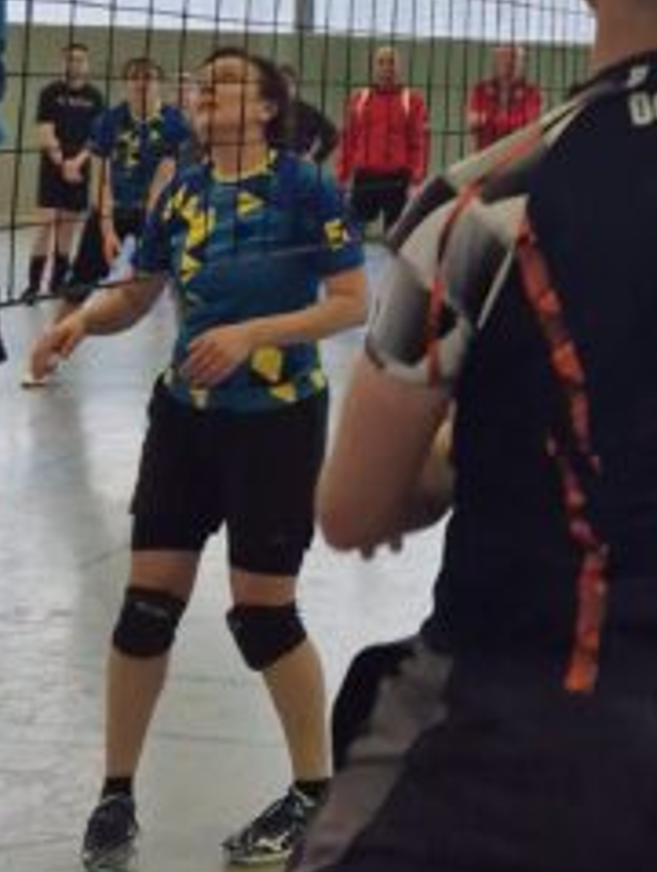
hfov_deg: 17.5
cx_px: 715
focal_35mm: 82
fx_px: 2070
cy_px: 86
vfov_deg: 23.2
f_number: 1.8
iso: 50
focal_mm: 5.4
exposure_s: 1/180
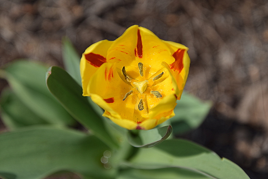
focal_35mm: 174
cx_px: 136
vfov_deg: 7.9
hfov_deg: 11.8
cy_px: 87
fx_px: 1293
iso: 200
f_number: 8
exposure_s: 1/1000
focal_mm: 105
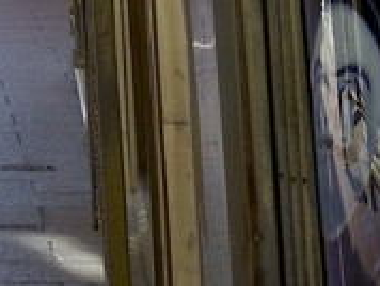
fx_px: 3034
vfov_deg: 5.1
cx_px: -1166
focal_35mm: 276
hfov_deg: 6.0
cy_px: -642
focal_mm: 32
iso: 200
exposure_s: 1/200
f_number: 11
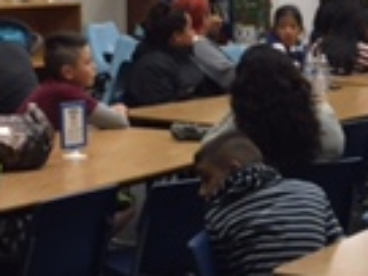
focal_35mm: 136
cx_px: 514
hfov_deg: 13.8
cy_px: 179
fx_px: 1446
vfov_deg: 10.9
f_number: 2.2
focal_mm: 4.15
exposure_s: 1/30
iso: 64
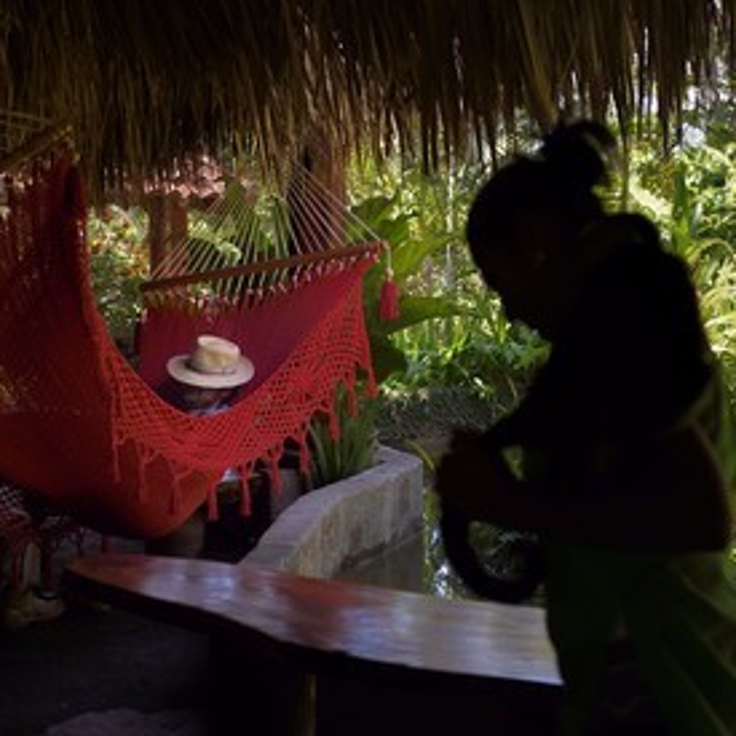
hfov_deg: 32.5
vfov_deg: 32.8
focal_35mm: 52
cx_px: 236
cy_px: 364
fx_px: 1251
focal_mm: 40
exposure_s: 1/200
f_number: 3.2
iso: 200
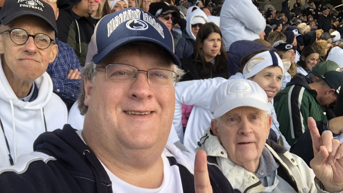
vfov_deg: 32.6
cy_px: 128
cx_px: 176
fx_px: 327
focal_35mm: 36
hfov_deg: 55.3
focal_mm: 2.87
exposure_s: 1/120
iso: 25
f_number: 2.2
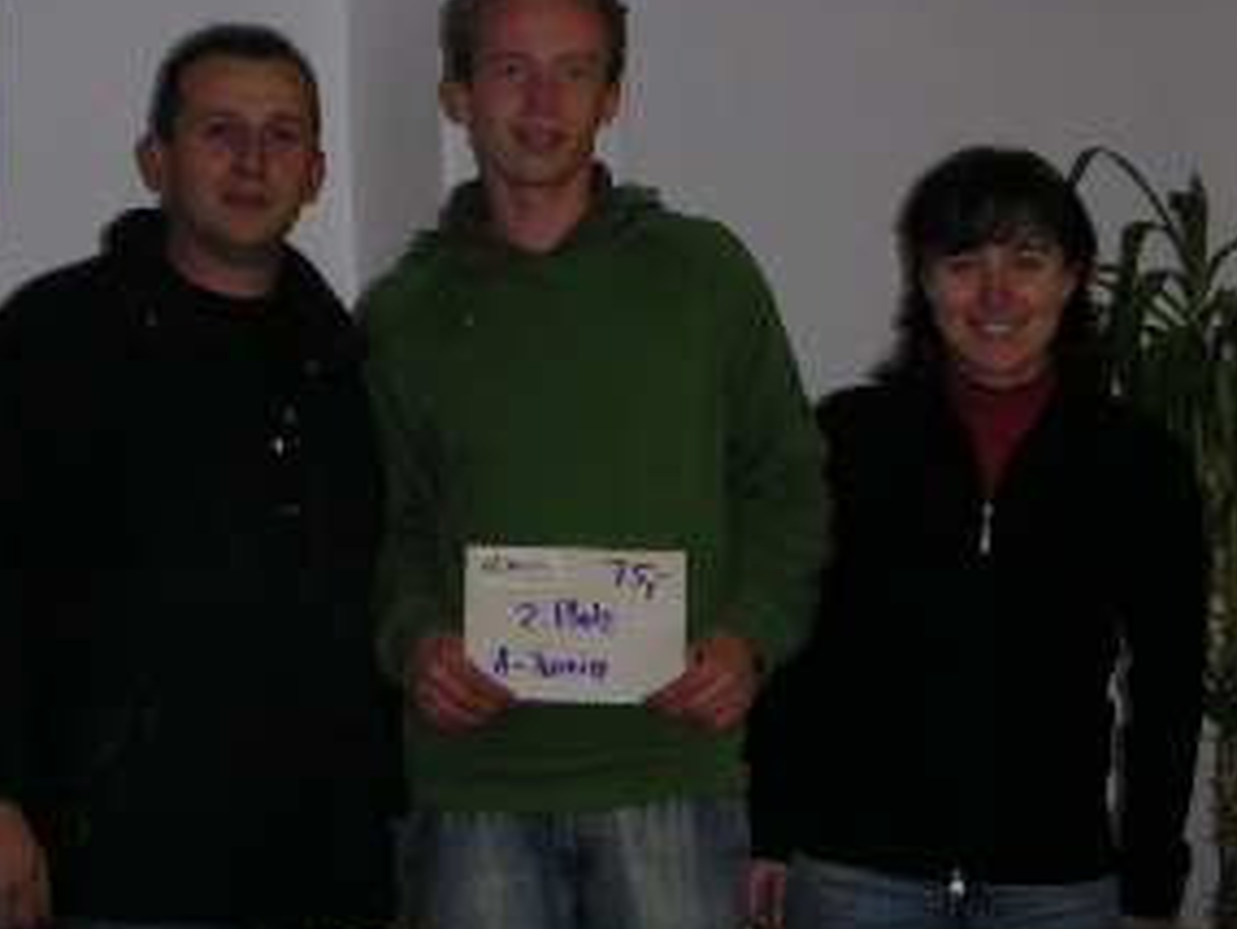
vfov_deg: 11.2
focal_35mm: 132
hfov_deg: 14.9
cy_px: 317
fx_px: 4719
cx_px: 404
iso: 200
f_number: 3.6
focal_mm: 12.2
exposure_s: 1/90
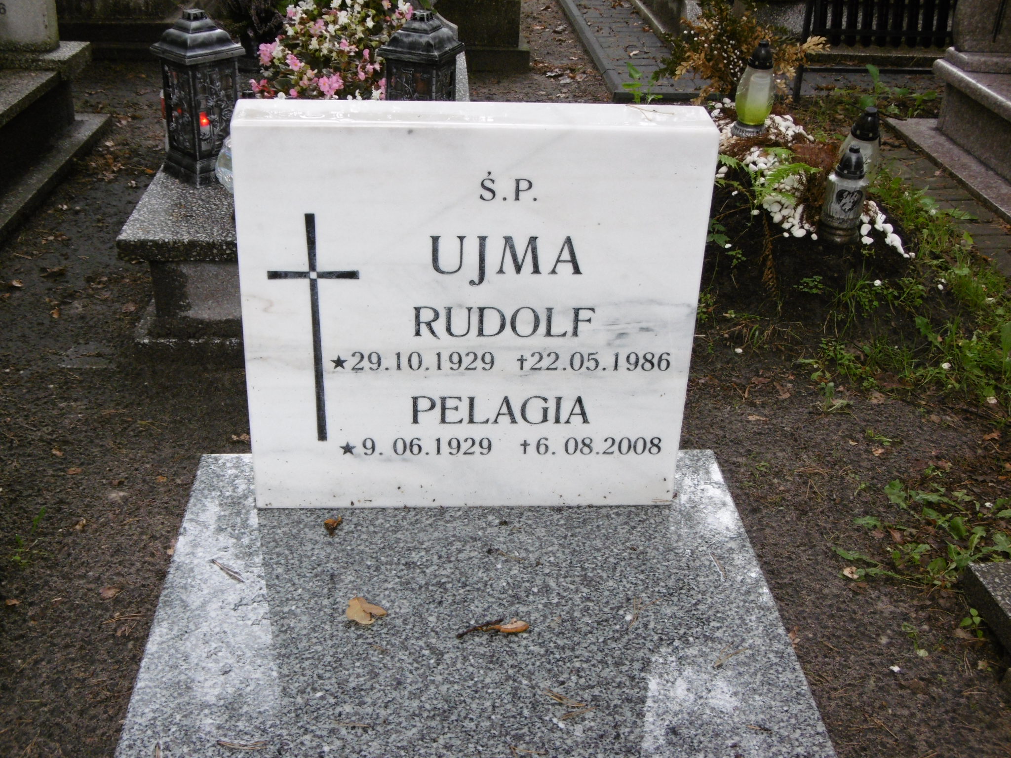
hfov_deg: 43.9
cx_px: 506
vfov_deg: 33.6
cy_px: 379
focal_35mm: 43
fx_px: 1256
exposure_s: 1/60
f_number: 3.8
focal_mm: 7.7
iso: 200
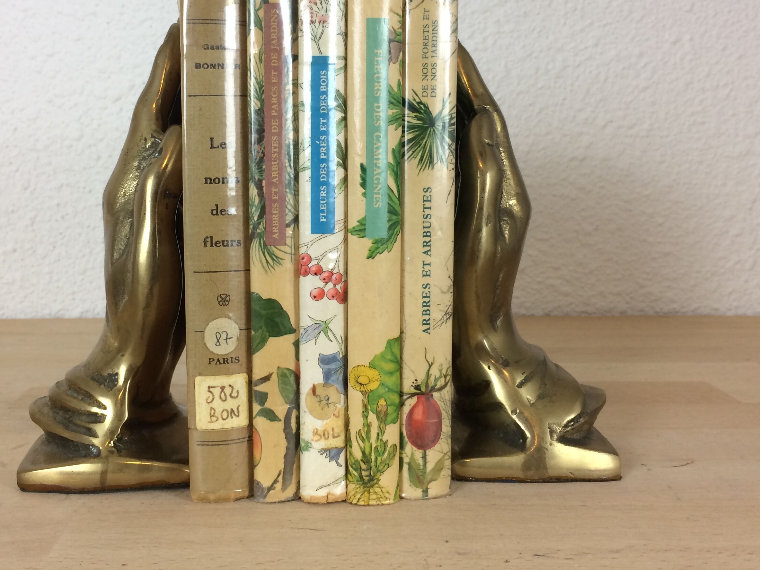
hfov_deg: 46.6
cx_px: 323
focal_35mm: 40
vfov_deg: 35.8
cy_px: 227
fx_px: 878
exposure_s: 1/33
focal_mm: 4.15
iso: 32
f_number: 2.2
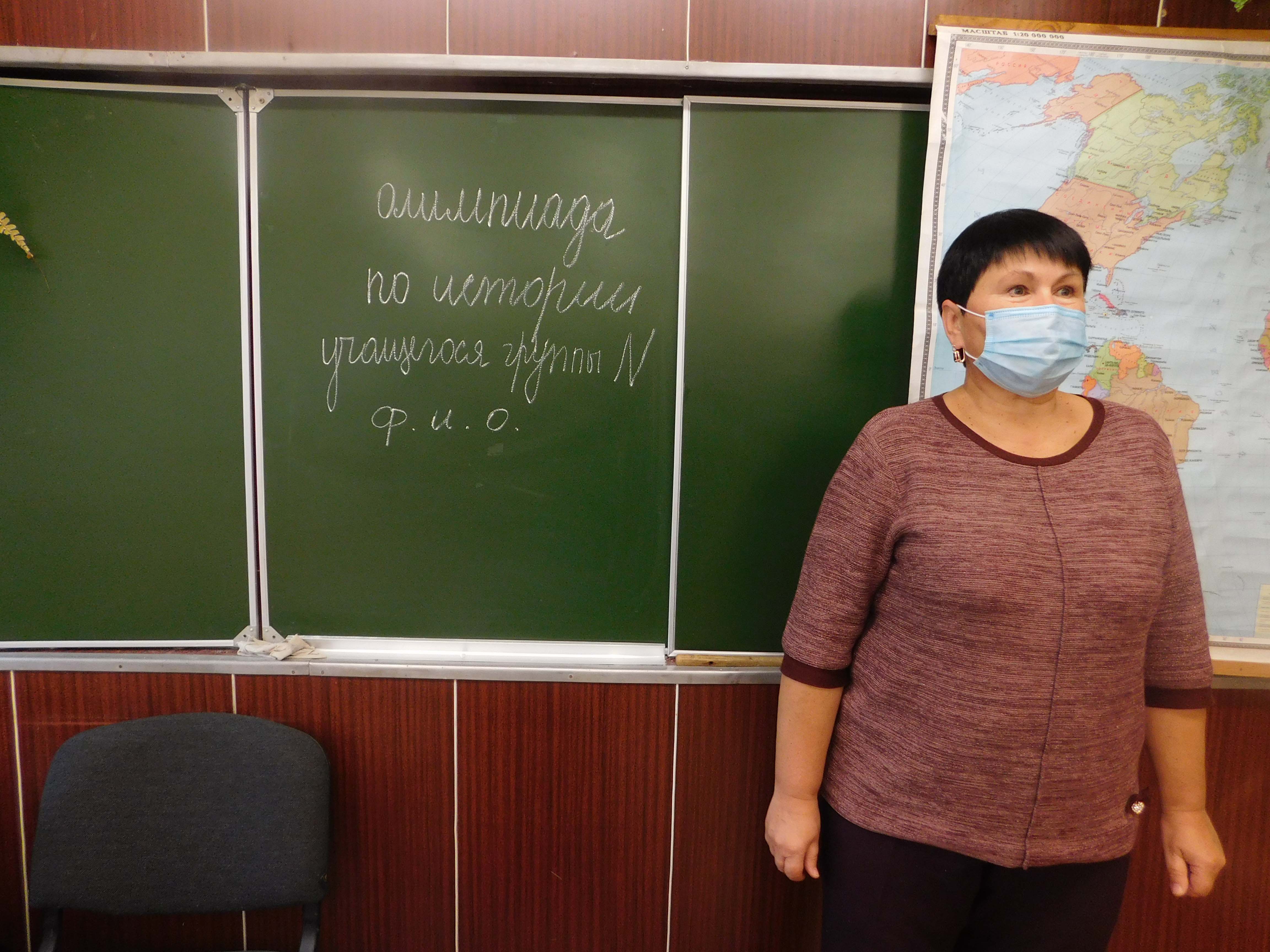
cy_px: 476
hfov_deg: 73.9
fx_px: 844
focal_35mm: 23
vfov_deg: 58.9
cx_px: 635
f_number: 3
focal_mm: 4
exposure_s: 1/30
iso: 220
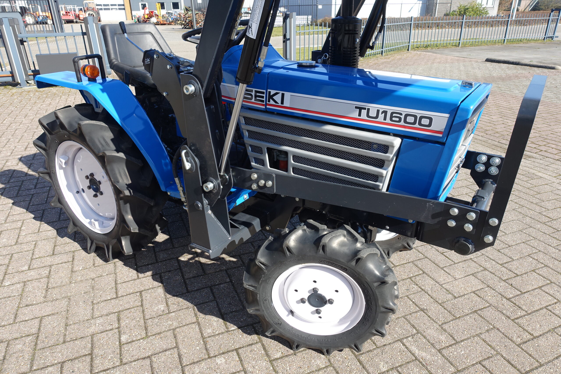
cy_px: 187
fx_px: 374
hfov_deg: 73.7
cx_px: 280
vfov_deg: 53.1
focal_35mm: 24
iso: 125
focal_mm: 8.8
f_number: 5.6
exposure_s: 1/200
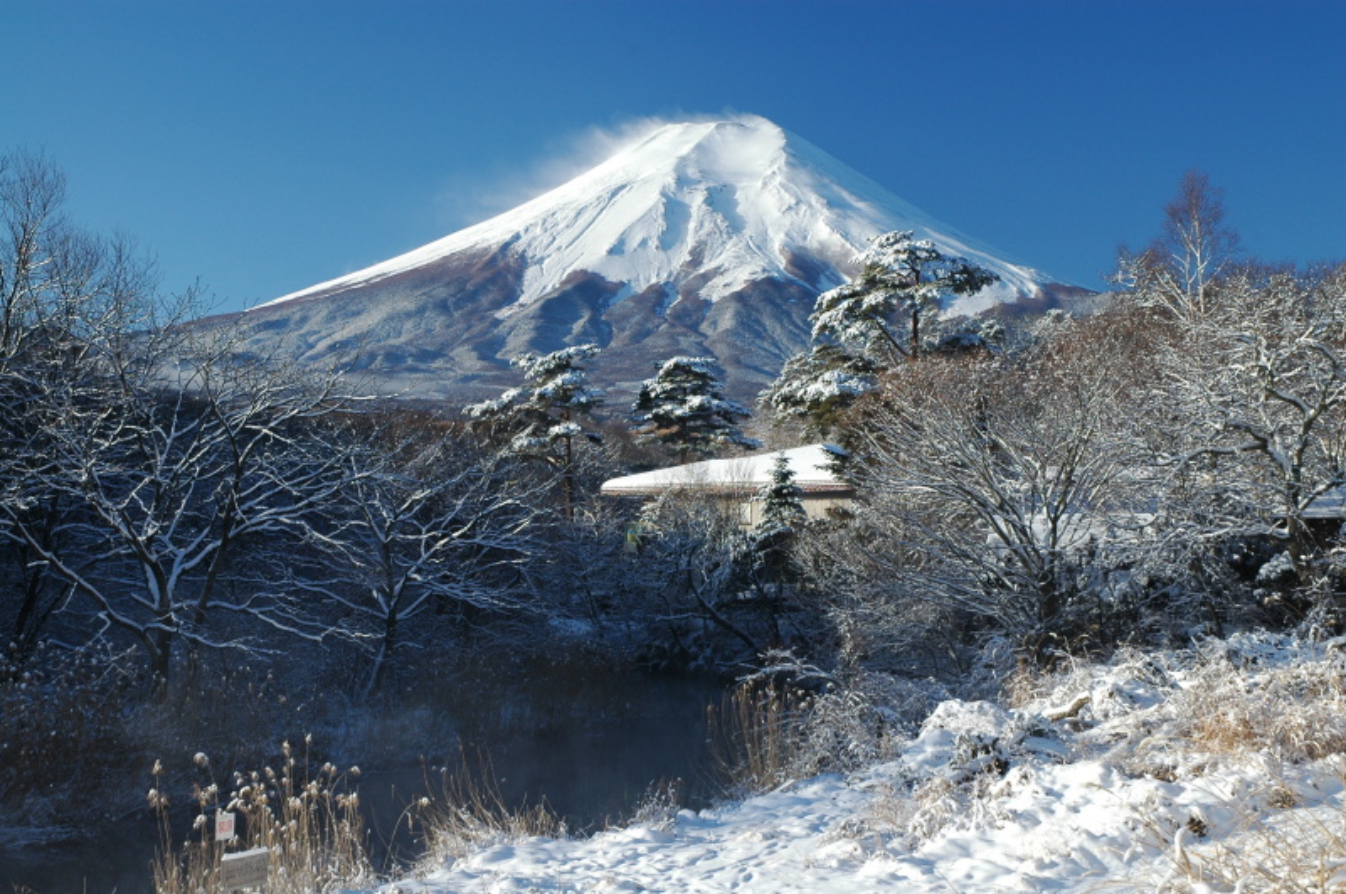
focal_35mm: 57
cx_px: 673
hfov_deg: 35.1
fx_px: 2128
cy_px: 447
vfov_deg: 23.7
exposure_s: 1/80
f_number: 10
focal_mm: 38
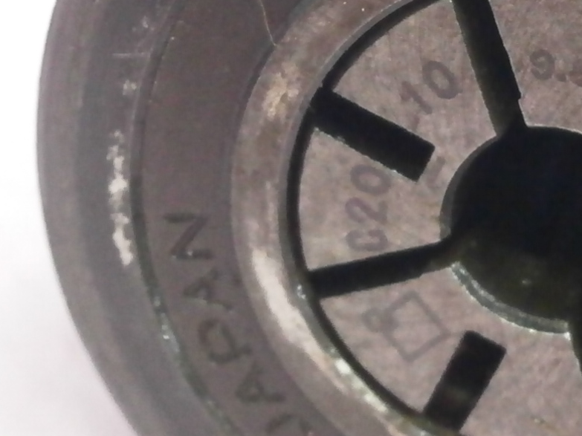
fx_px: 2068
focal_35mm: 123
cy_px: 176
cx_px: 459
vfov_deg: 12.0
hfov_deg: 15.9
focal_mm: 8.3
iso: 800
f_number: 3.4
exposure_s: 1/60
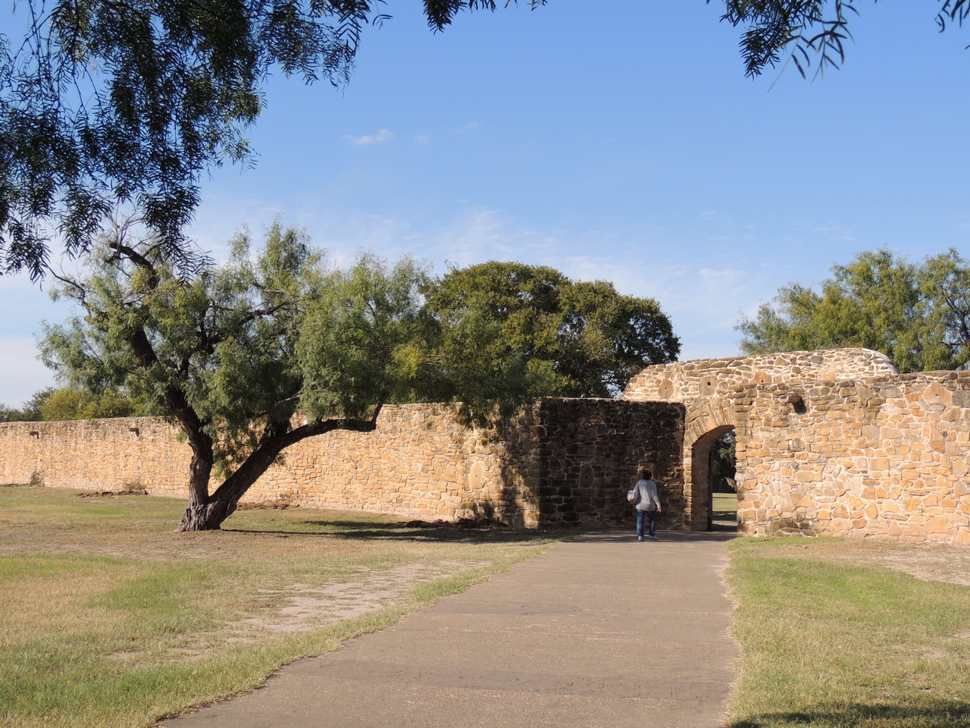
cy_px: 364
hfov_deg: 43.9
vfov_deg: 33.6
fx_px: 1205
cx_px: 485
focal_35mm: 43
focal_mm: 7.6
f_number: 3.4
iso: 100
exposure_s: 1/1000
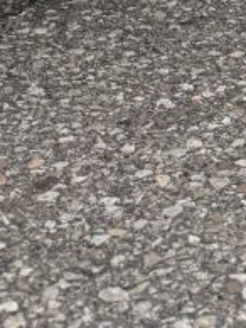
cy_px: -515
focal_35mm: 126
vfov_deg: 11.9
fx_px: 1195
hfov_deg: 11.3
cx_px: 361
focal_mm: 6.76
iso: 80
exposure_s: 1/2710
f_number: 1.78
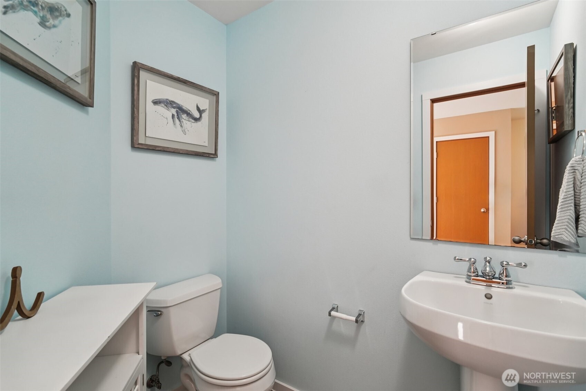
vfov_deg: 73.7
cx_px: 293
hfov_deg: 96.7
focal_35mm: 16
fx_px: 260
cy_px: 196
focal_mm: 16
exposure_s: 1/15
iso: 1600
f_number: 8
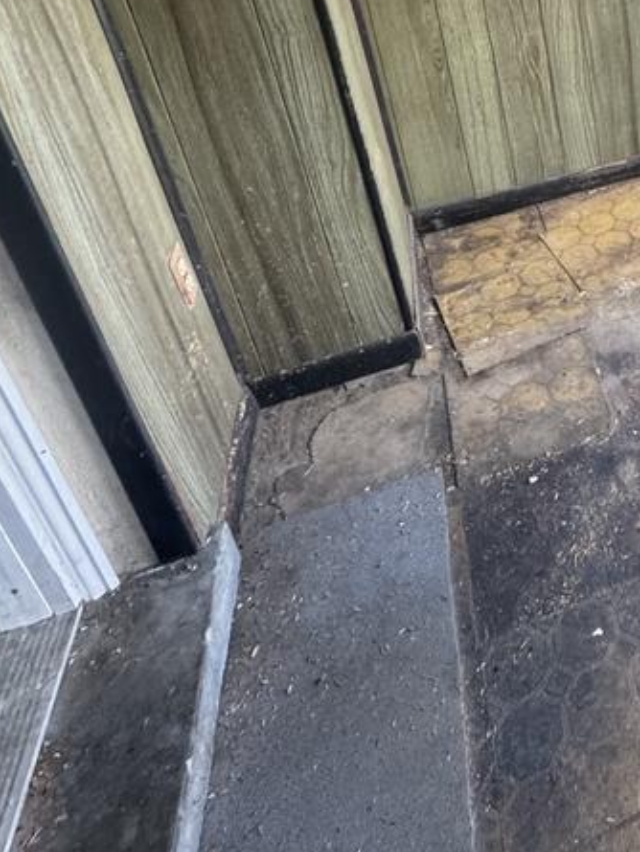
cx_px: 757
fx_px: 838
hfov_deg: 34.2
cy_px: 23
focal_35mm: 34
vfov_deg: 46.3
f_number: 2.2
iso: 320
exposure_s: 1/96
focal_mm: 2.22
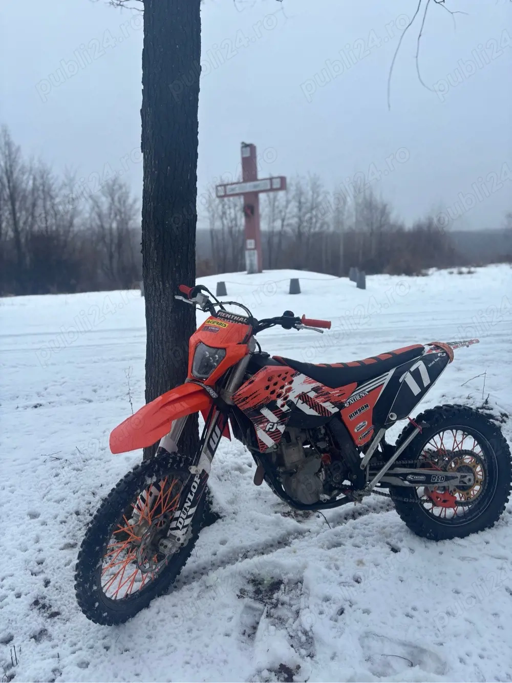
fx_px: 513
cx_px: 256
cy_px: 342
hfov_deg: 53.0
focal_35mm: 26
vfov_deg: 67.3
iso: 50
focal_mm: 5.96
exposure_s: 1/880
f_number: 1.6
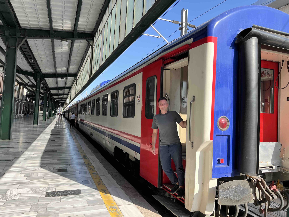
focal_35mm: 26
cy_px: 108
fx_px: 217
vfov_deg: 53.1
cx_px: 144
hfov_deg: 67.3
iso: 50
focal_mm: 5.1
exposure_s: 1/1009
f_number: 1.6
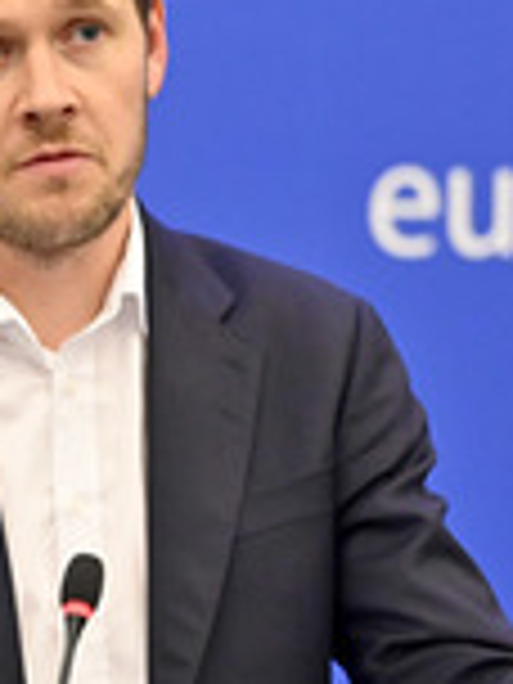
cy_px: 441
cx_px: 155
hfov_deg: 3.9
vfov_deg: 5.2
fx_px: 7588
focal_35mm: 384
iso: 5000
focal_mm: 135
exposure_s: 1/800
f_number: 2.8
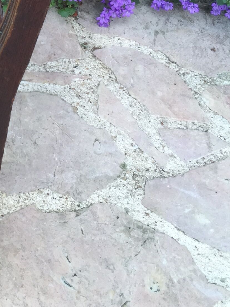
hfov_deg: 16.1
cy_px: -68
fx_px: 762
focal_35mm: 86
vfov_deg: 21.1
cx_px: -83
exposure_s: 1/120
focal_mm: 4.15
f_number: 2.2
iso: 32
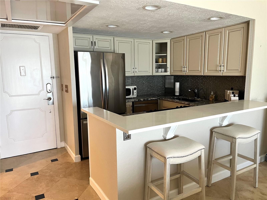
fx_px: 201
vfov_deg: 53.1
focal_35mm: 26
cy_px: 100
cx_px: 134
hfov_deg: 67.3
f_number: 1.6
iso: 160
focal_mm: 5.1
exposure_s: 1/60
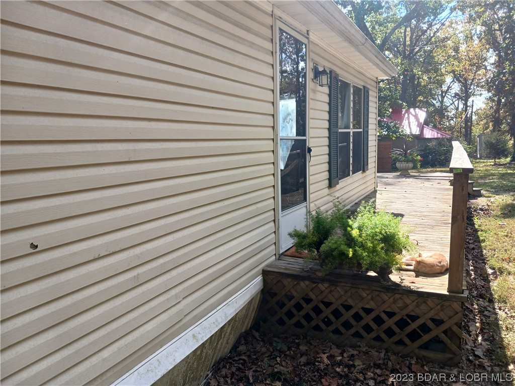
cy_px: 193
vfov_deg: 51.4
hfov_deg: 65.3
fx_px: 402
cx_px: 258
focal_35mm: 27
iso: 20
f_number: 1.8
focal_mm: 4
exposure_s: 1/161
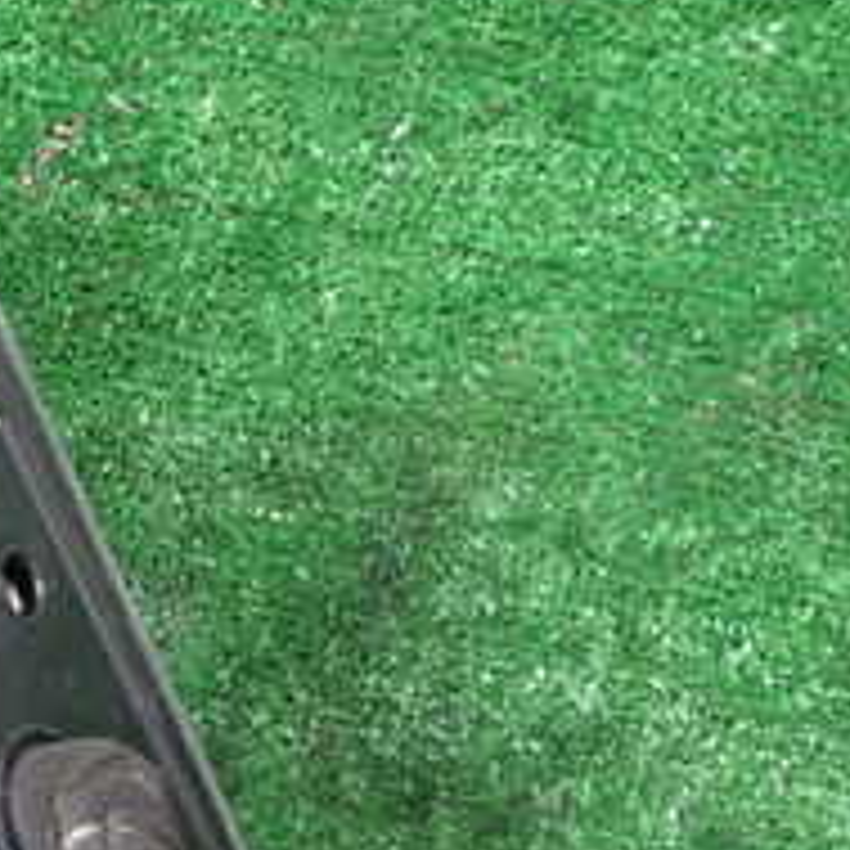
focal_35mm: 84
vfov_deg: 20.3
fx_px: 2334
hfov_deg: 18.2
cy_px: 729
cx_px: -450
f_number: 2.3
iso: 200
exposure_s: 1/50
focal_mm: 5.4
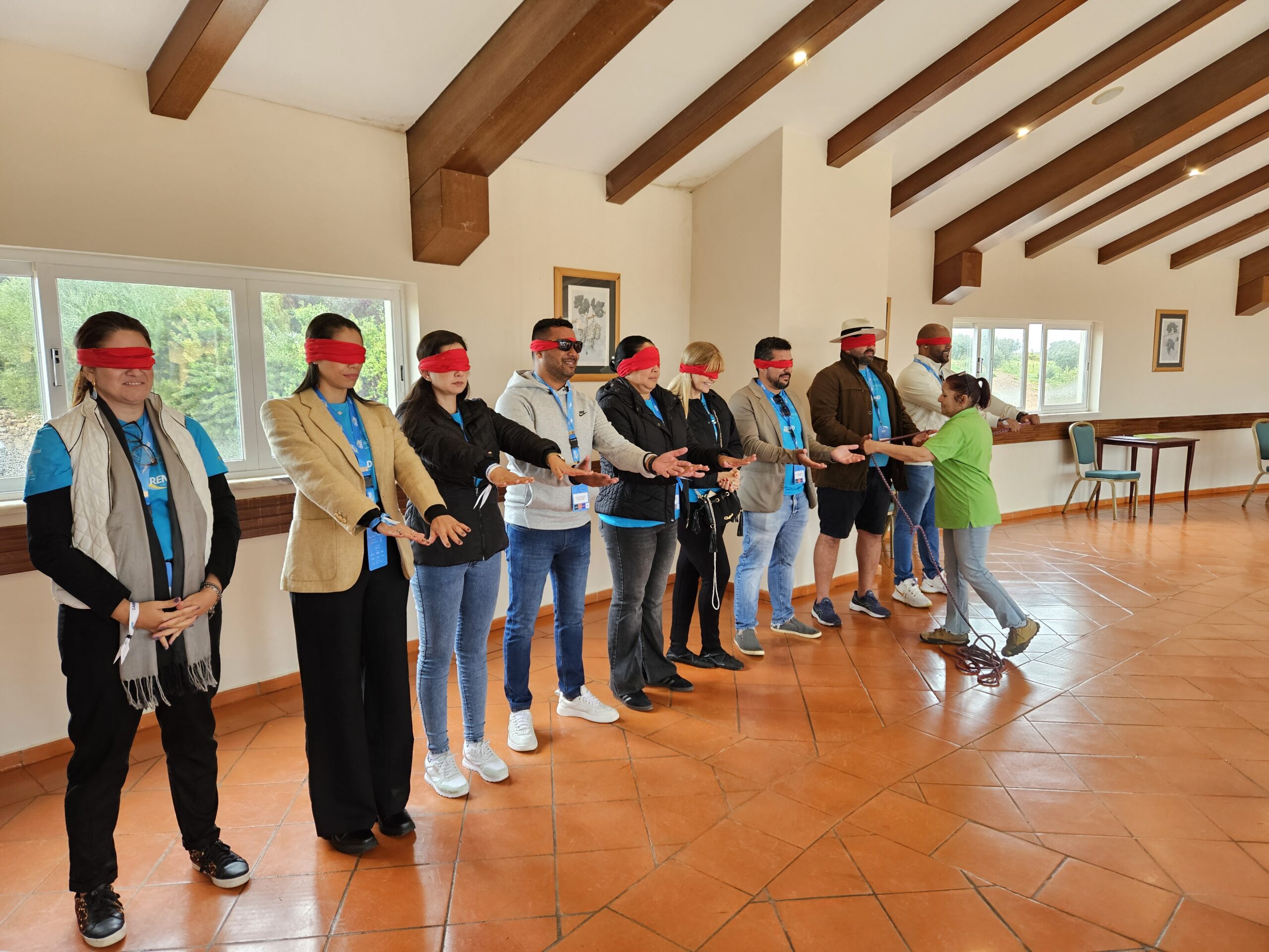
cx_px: 634
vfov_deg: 58.9
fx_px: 843
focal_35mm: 23
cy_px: 476
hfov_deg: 73.9
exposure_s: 1/100
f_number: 1.8
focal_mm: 5.4
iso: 200
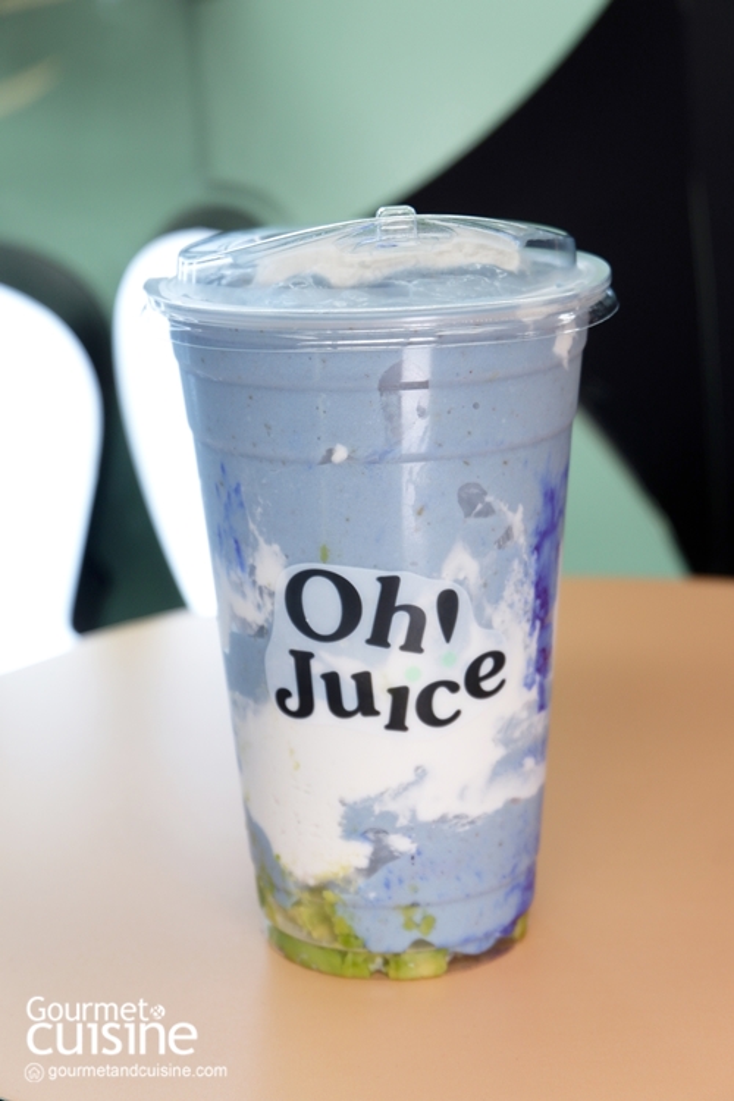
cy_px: 550
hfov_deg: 18.9
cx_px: 367
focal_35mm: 72
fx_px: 2202
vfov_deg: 28.1
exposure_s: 1/105
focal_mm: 48.4
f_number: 5.6
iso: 320
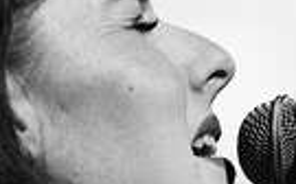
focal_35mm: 847
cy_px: 391
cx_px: 504
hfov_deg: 2.5
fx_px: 6824
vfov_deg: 1.5
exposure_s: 1/125
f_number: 2.8
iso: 3200
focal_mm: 140
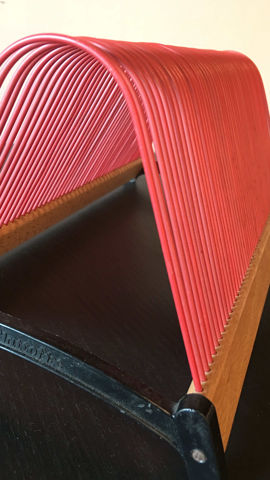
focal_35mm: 33
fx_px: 420
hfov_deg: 35.5
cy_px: 247
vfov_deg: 59.5
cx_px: 109
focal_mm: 4.15
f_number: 2.2
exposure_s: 1/8
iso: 100
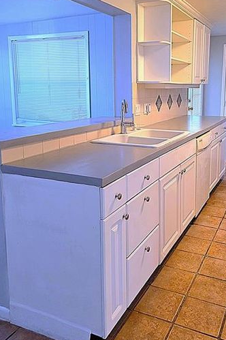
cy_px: 130
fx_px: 302
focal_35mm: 32
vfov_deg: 58.1
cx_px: 154
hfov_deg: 40.5
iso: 400
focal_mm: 6.3
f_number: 1.7
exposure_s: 1/120
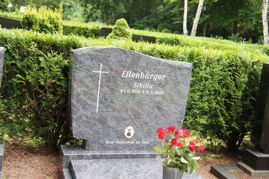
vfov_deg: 29.8
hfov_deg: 43.6
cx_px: 134
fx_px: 336
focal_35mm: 45
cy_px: 90
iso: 640
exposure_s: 1/200
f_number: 4.5
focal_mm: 30
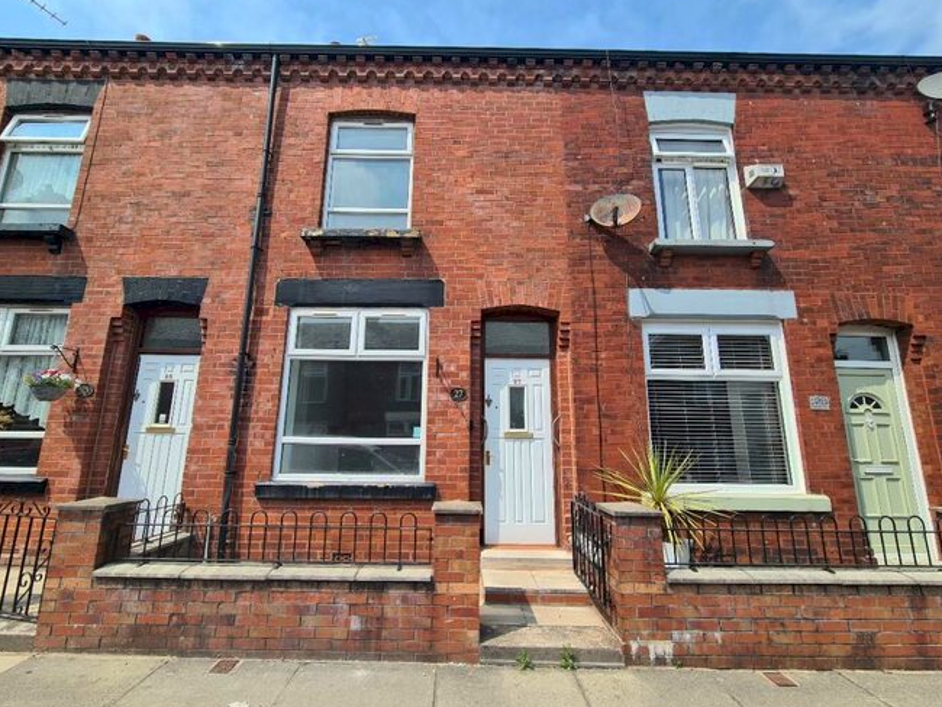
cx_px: 455
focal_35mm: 14
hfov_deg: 102.0
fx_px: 381
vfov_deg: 85.7
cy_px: 363
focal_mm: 2.22
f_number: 2.2
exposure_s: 1/1596
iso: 64
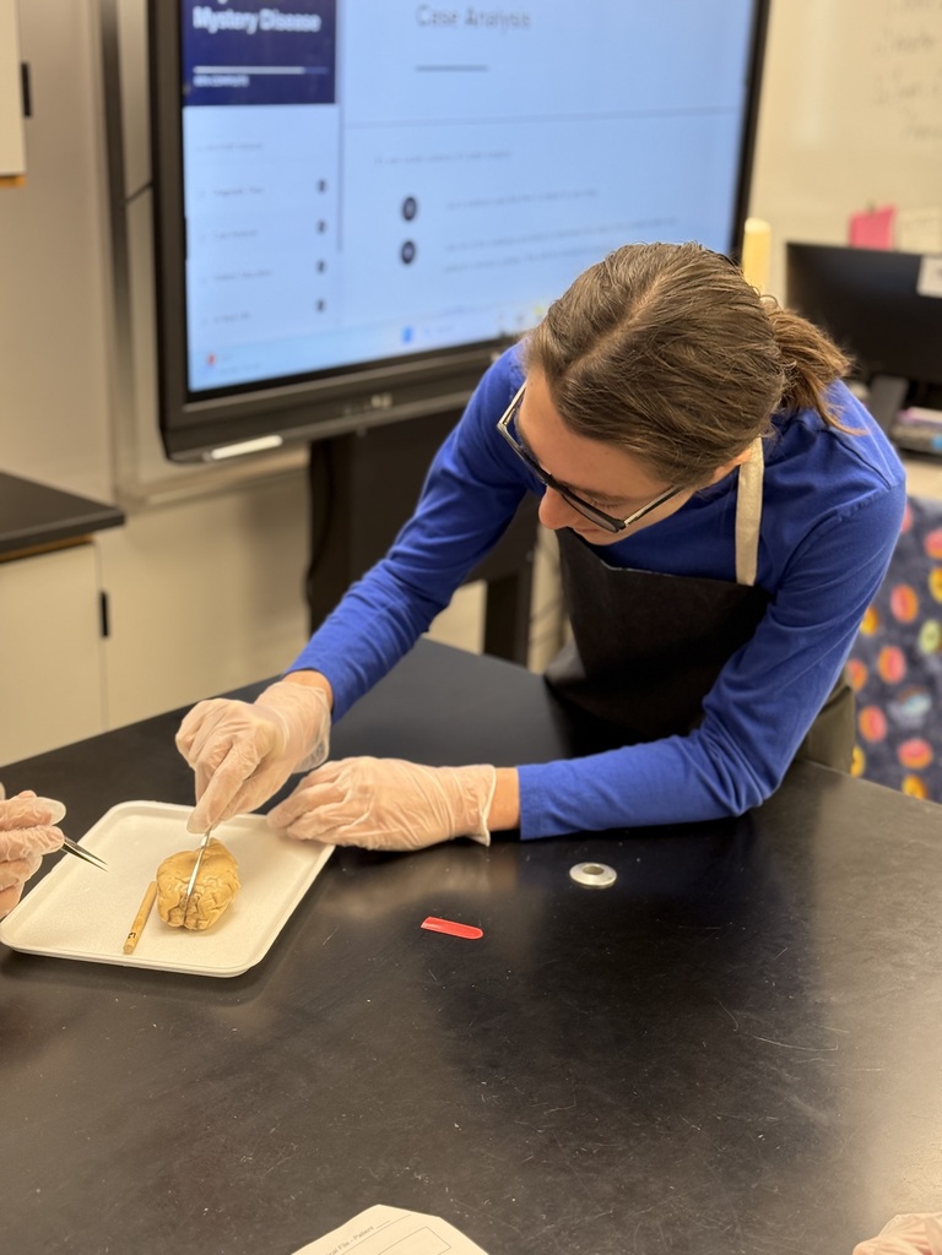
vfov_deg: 39.7
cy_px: 628
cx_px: 471
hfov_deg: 30.3
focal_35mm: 48
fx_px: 1742
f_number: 1.78
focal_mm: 6.76
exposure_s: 1/60
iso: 125
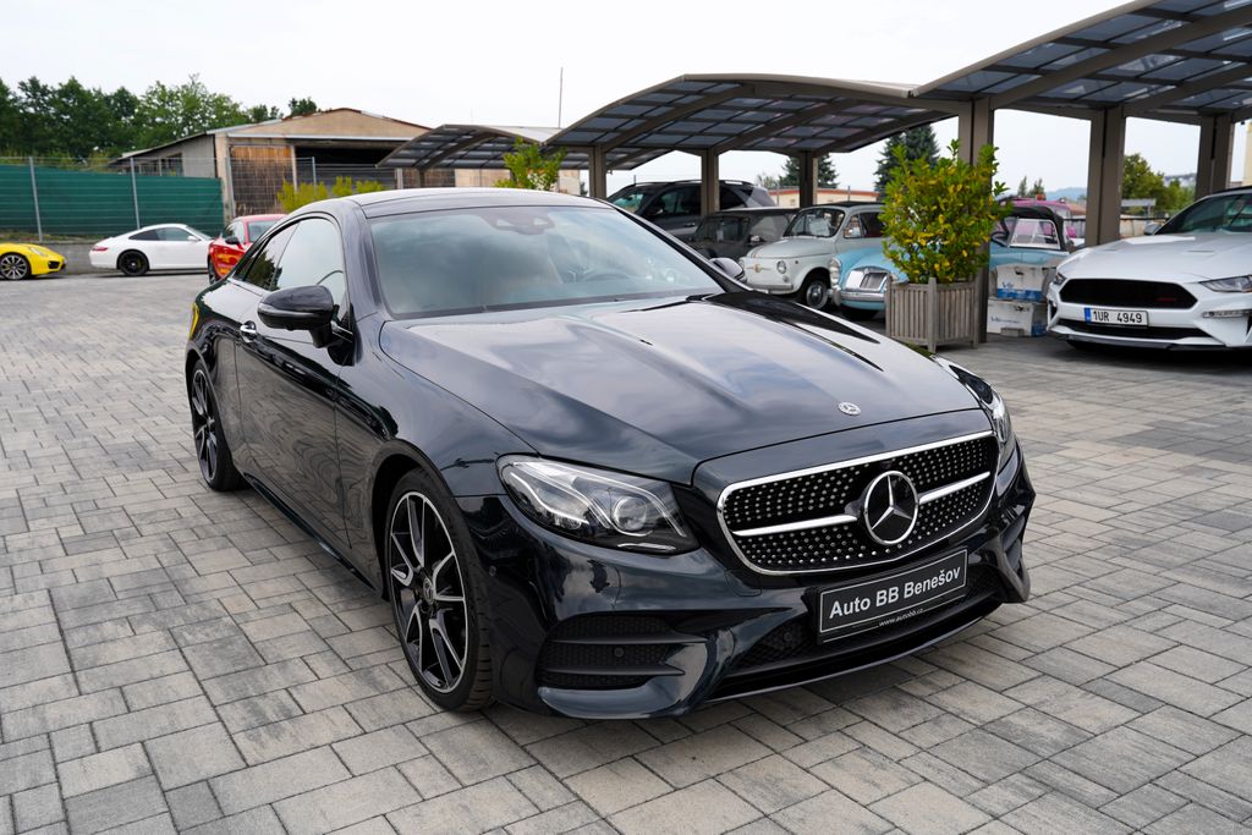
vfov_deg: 42.3
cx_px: 626
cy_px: 418
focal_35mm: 31
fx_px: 1078
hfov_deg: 60.3
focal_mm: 31
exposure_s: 1/200
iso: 100
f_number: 6.3
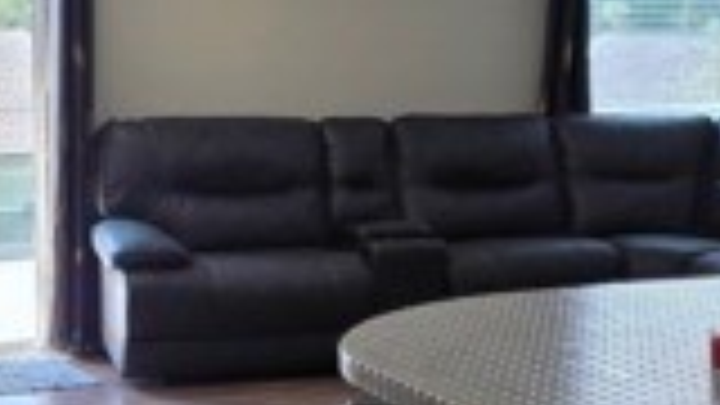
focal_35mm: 100
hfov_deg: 21.3
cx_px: 410
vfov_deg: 12.1
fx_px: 1909
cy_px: 171
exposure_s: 1/120
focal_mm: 6.25
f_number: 1.7
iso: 25
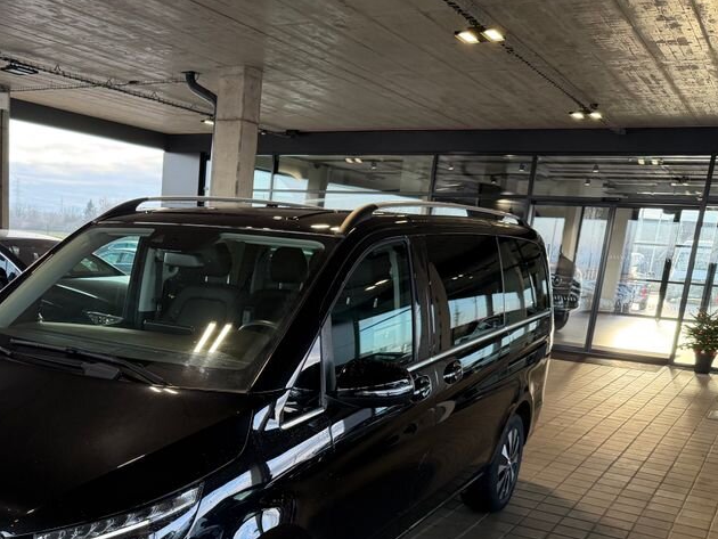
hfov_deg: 46.5
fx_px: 809
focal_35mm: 39
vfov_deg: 35.7
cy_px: 426
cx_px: 199
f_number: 1.78
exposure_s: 1/231
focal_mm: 6.76
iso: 200
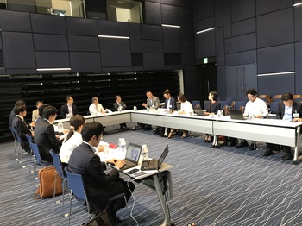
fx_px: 244
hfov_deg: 63.5
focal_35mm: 28
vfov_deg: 49.7
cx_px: 151
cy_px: 113
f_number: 1.8
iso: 32
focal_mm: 3.99
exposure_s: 1/25
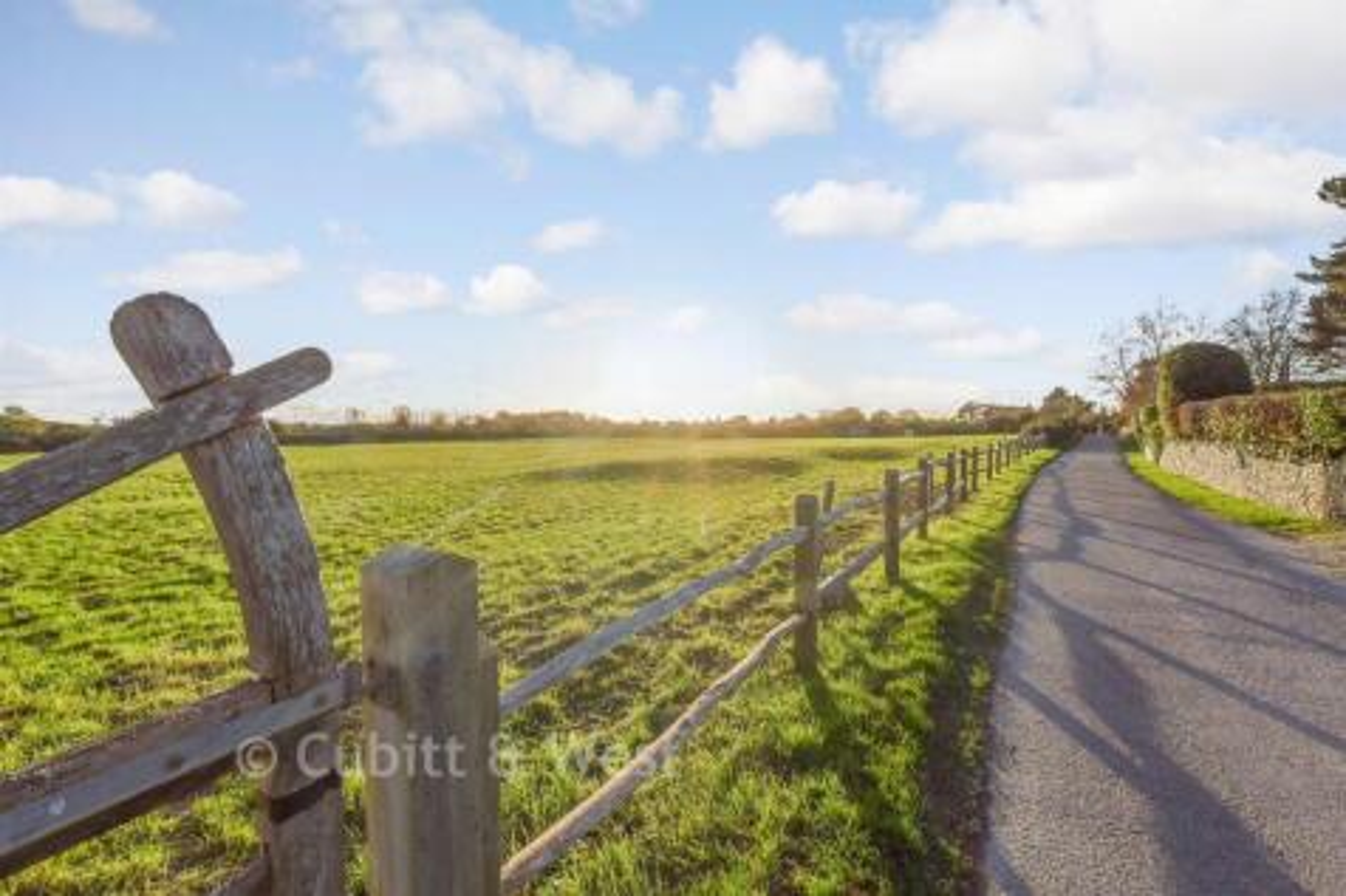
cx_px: 673
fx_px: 598
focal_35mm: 16
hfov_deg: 96.8
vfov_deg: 73.7
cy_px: 448
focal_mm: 11
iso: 500
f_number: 11
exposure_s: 1/1000
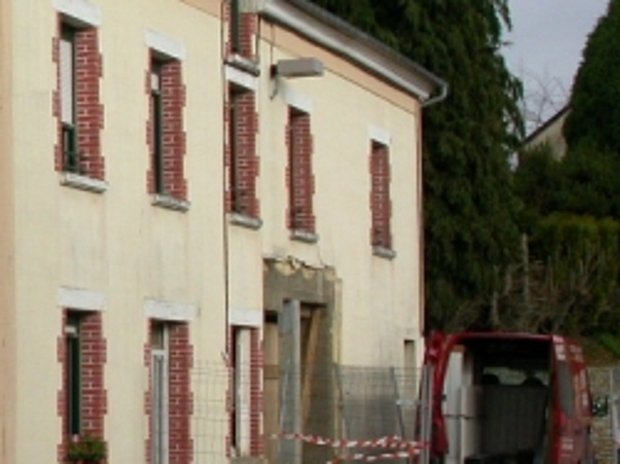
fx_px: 2201
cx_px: -218
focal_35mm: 123
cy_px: 206
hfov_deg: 15.2
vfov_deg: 12.0
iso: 100
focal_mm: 9.5
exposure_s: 1/180
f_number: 6.3
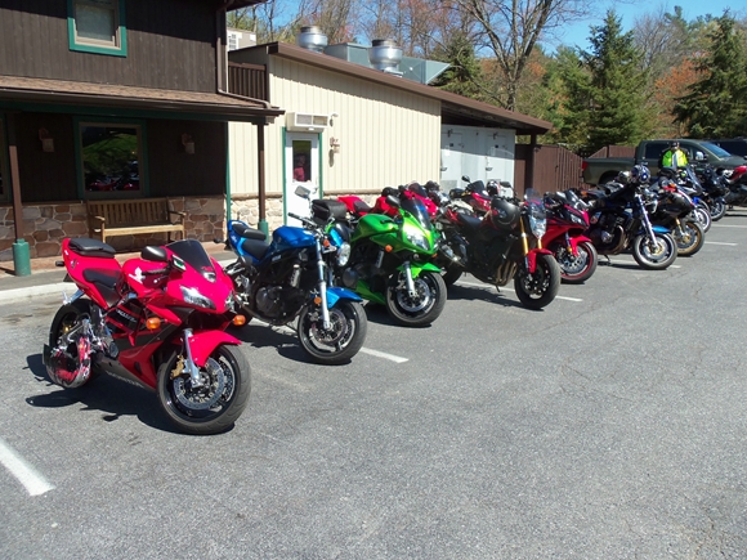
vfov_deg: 46.8
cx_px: 379
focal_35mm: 30
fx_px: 647
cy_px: 283
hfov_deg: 60.0
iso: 80
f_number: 3.4
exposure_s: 1/500
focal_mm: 5.2
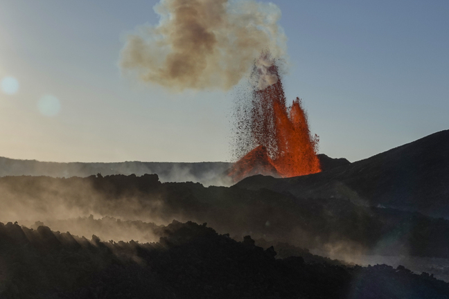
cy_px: 172
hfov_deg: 25.6
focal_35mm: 79
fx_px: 985
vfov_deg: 17.3
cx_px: 159
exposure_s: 1/1000
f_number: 6.3
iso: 100
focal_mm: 18.21
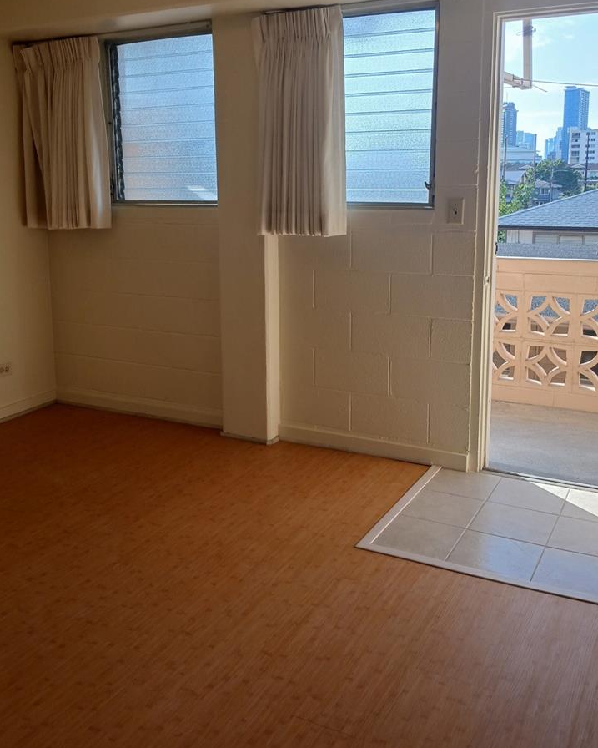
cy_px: 304
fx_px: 752
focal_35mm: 34
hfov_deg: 43.4
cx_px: 294
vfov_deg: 52.5
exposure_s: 1/139
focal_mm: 3.98
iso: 20
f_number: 1.8
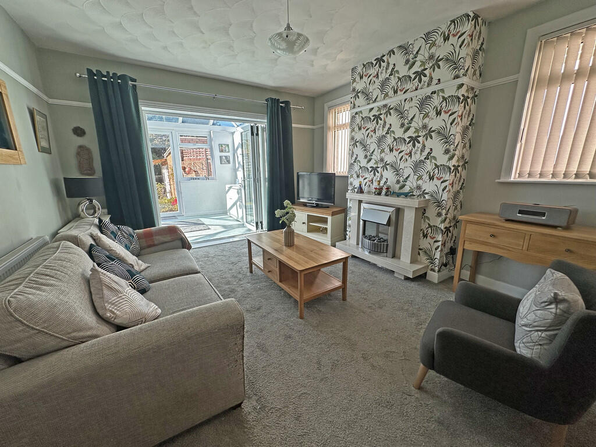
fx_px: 241
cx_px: 298
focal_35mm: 14
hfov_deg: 102.1
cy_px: 224
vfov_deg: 85.7
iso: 40
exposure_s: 1/224
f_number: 2.2
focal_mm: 2.22
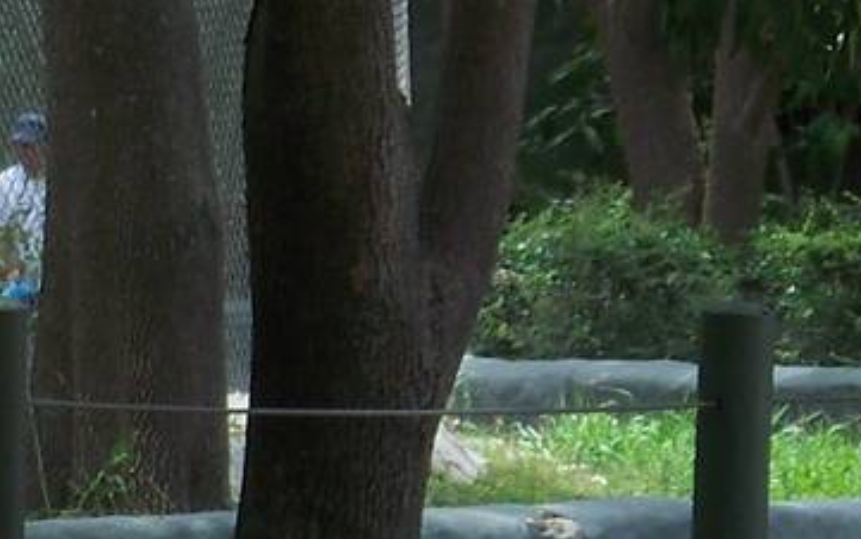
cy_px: 1233
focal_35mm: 752
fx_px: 17654
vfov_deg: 1.7
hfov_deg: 2.8
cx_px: -572
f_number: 3.6
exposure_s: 1/200
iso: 64
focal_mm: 25.7
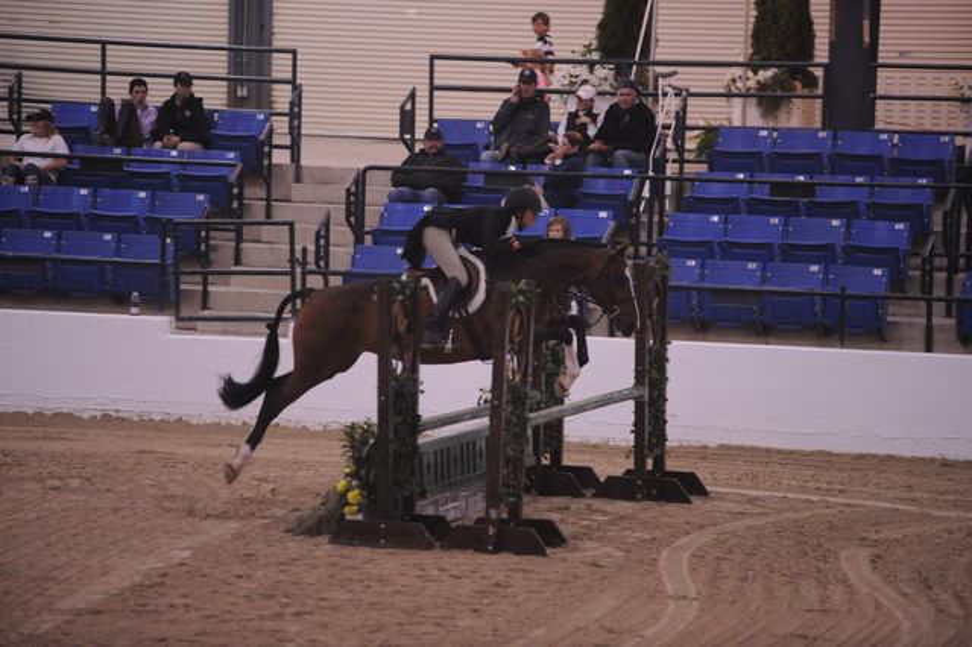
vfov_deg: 6.9
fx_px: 5397
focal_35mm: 200
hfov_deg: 10.3
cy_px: 324
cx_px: 486
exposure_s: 1/400
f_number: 2.8
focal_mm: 200
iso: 5000
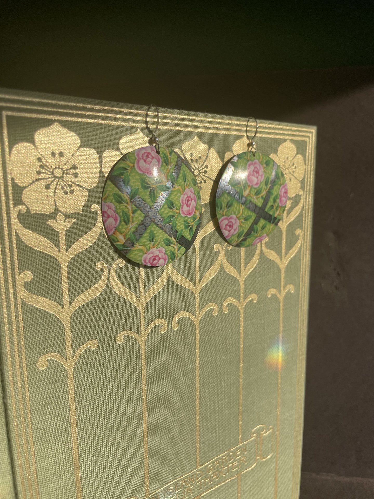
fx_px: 375
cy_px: 250
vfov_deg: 67.3
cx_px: 187
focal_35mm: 26
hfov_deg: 53.1
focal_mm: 4.2
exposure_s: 1/1103
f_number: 1.6
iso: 32
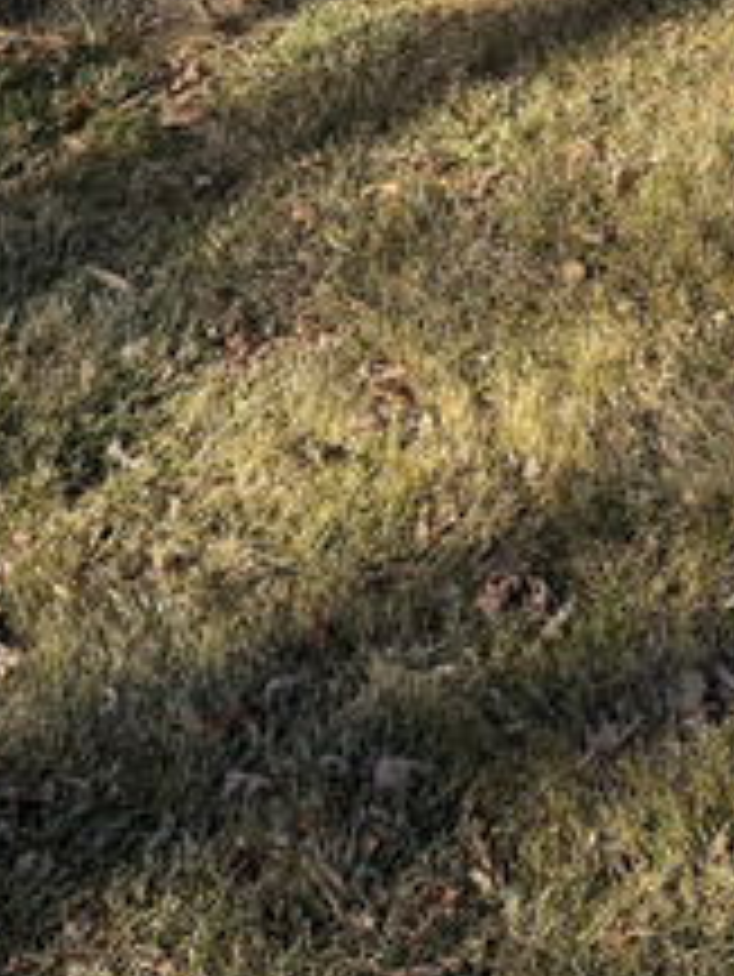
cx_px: 729
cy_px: -360
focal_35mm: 85
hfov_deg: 17.0
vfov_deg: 20.6
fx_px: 2401
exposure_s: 1/2907
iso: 100
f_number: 1.78
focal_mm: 6.76
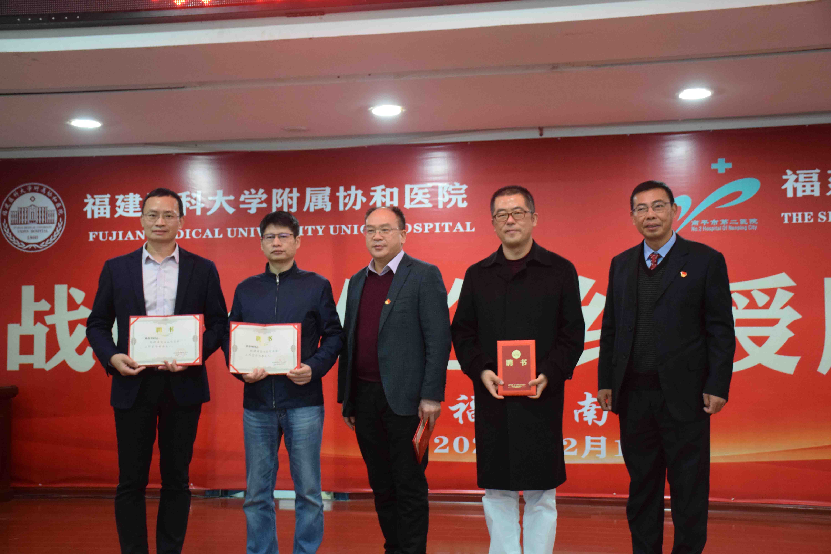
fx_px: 1108
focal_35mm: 48
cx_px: 416
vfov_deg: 28.1
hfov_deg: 41.1
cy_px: 277
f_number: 4
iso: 2800
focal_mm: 32
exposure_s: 1/60
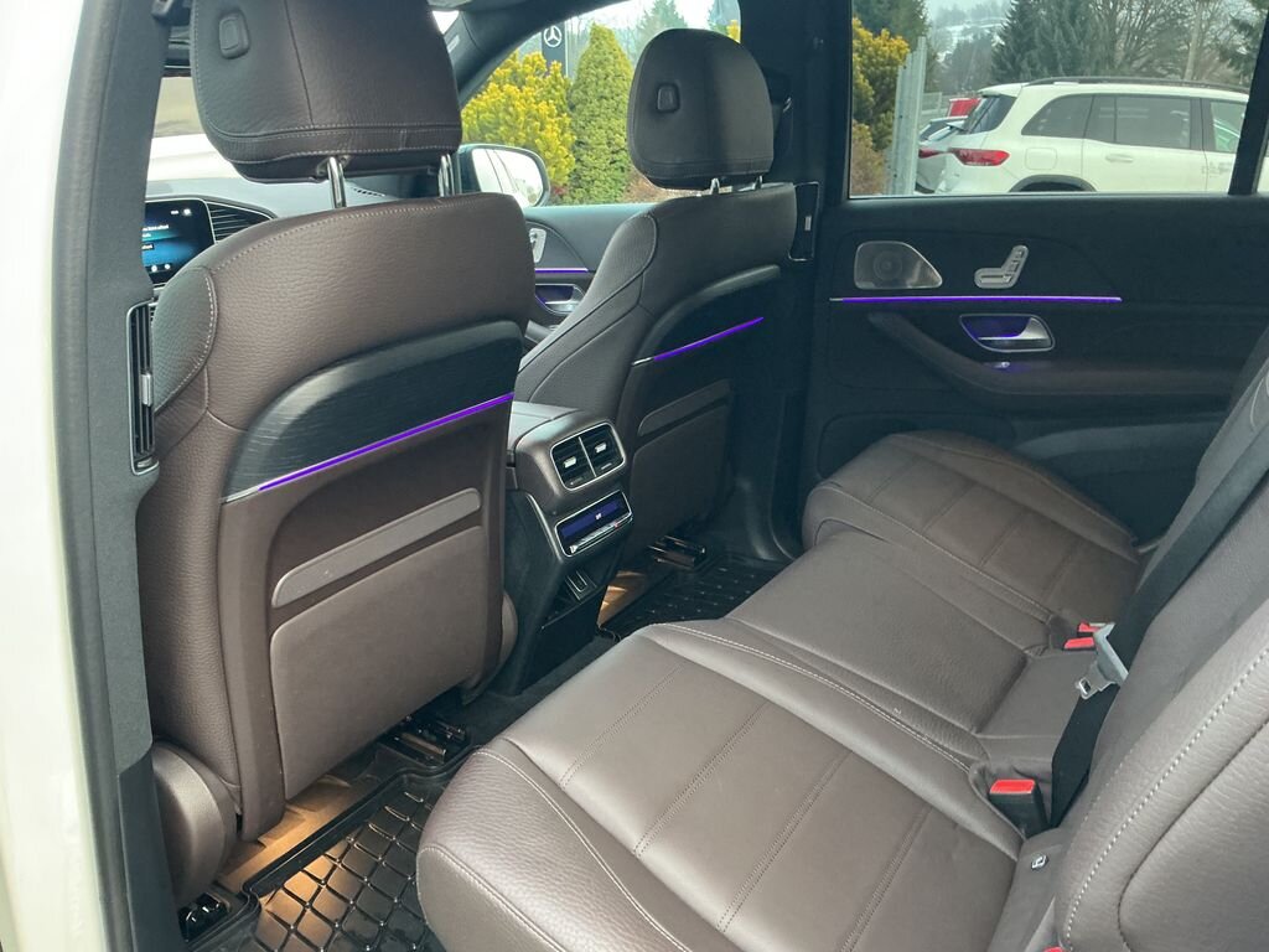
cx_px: 634
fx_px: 1063
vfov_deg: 48.2
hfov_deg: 61.7
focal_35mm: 29
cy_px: 476
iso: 200
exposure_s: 1/40
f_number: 1.8
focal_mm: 3
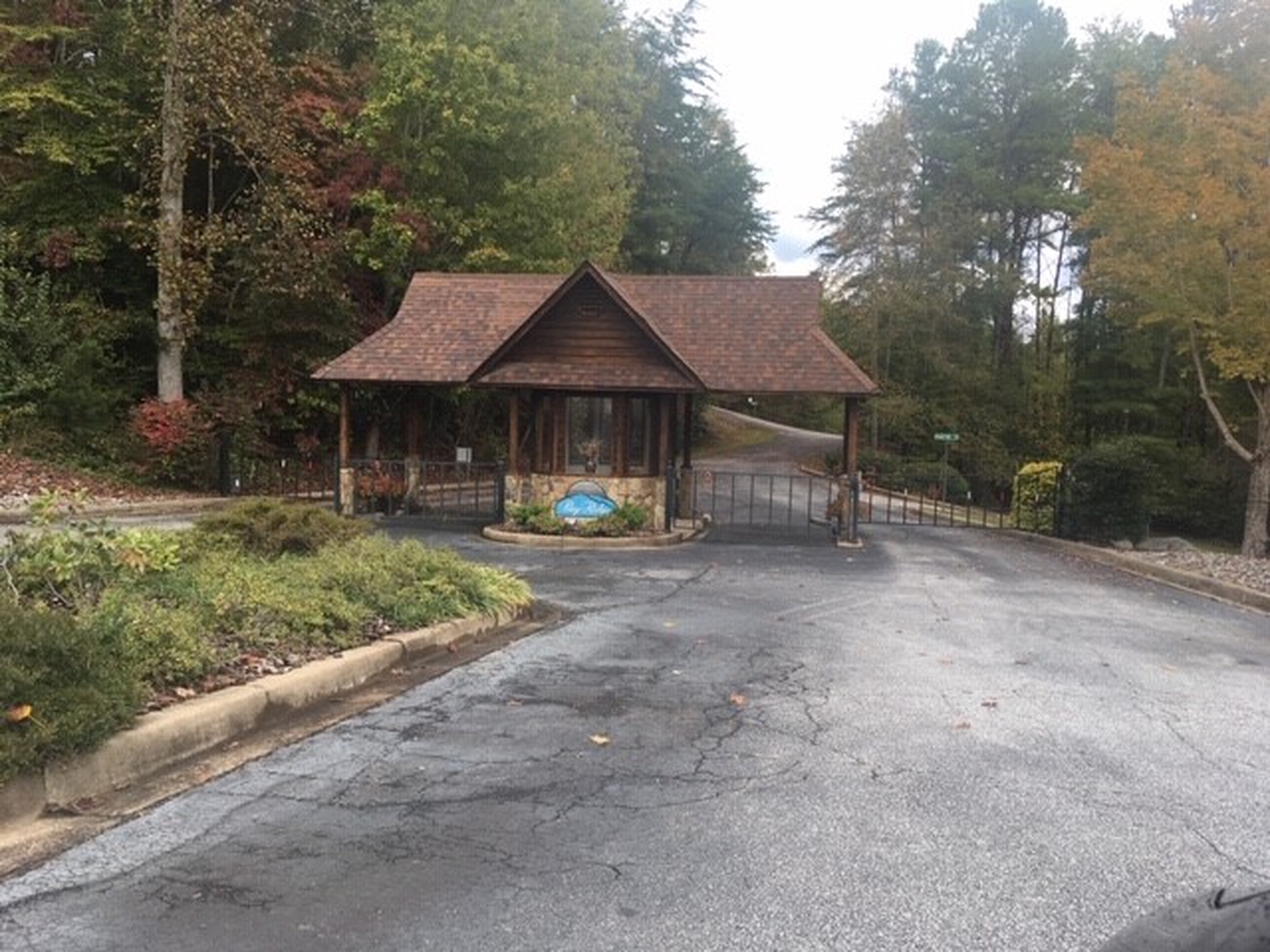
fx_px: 1064
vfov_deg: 48.2
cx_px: 635
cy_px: 476
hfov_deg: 61.7
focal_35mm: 29
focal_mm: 4.15
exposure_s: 1/272
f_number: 2.2
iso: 25
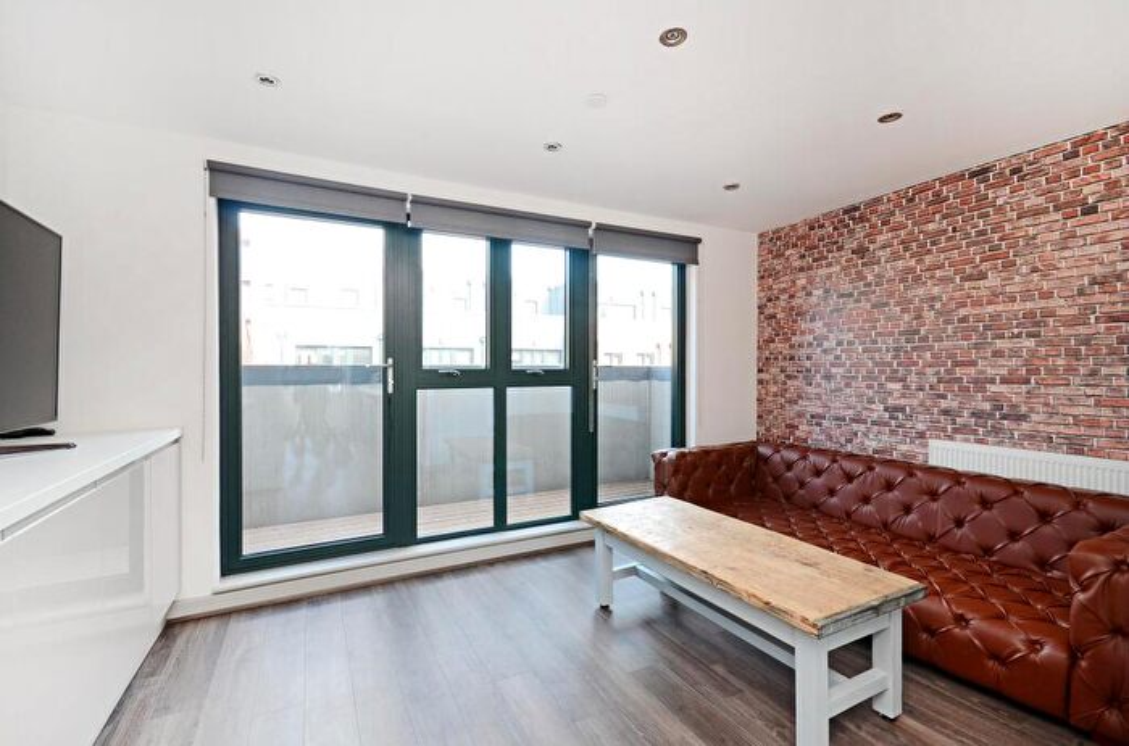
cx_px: 564
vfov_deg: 77.0
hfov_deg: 100.5
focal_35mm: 15
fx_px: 469
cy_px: 373
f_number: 9
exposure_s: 1/30
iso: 320
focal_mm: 10
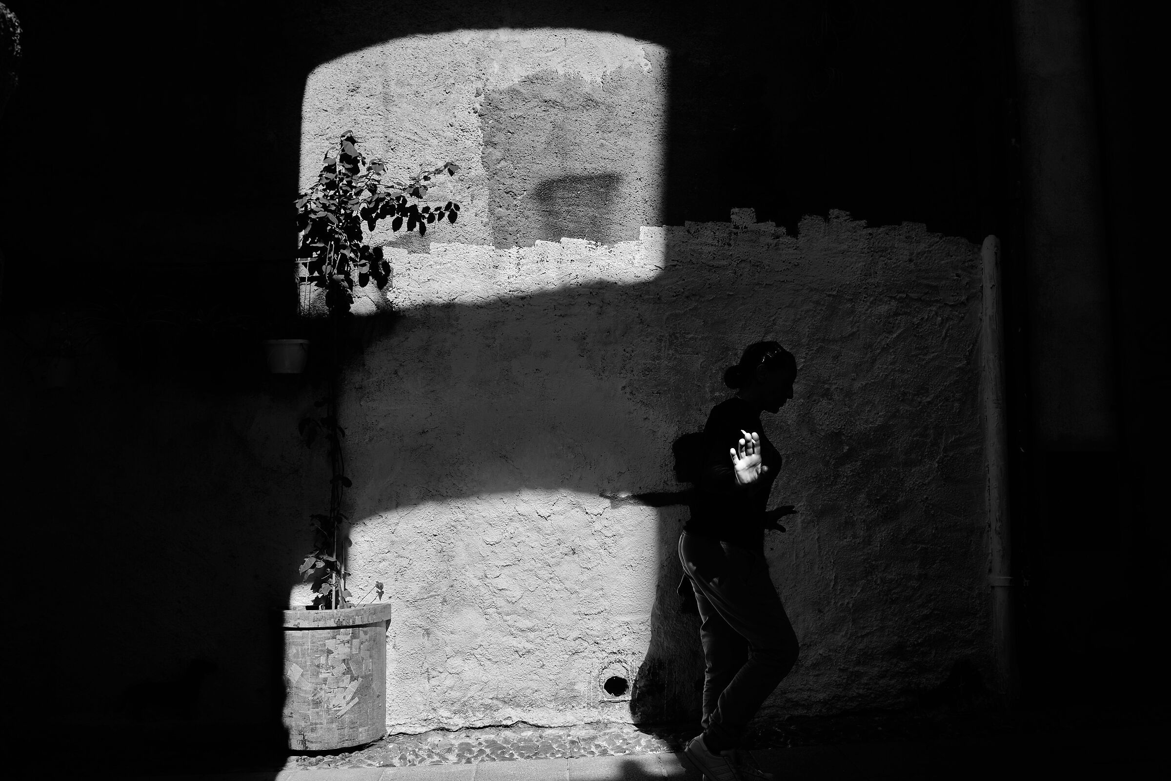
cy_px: 390
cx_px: 586
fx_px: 878
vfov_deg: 47.9
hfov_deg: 67.4
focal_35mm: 27
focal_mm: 18
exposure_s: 1/1000
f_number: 4
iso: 160
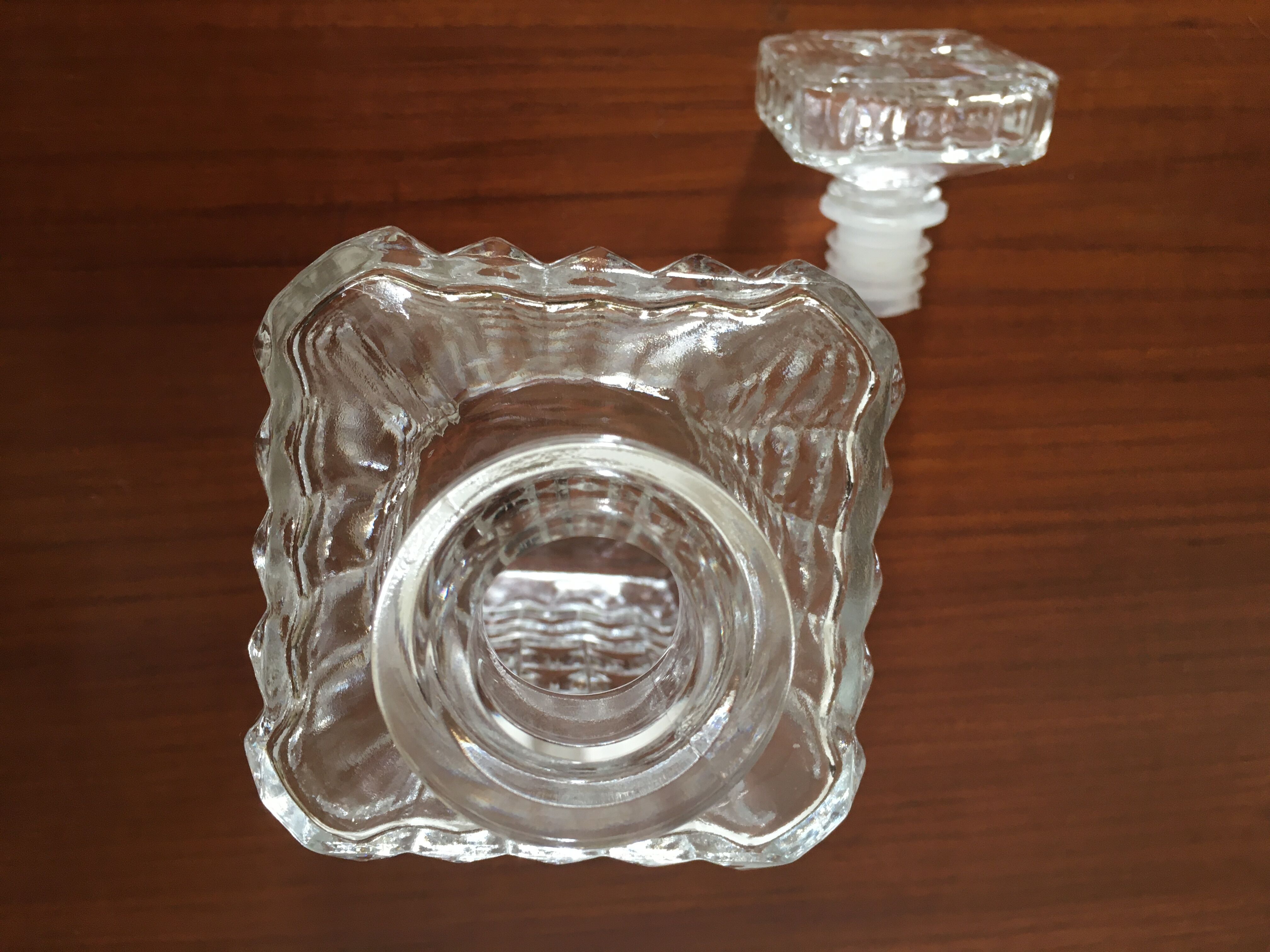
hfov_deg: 61.7
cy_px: 476
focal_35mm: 29
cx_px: 635
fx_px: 1064
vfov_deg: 48.2
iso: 100
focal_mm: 4.15
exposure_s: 1/33
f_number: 2.2
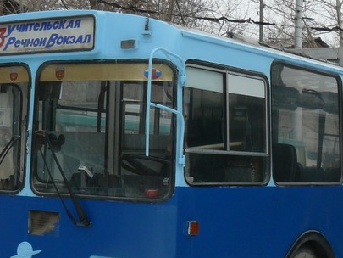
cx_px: 230
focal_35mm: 91
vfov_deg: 16.2
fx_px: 902
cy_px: 181
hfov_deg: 21.4
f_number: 5.6
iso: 100
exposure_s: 1/400
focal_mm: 6
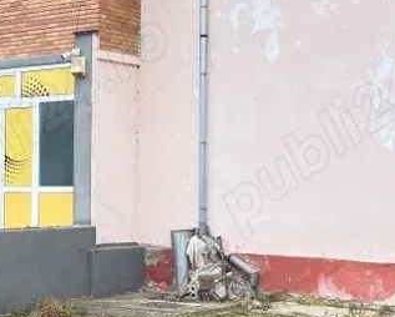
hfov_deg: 24.5
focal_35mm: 77
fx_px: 901
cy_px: 132
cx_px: 116
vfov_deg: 19.9
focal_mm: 5.1
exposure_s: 1/494
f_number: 1.6
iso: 32
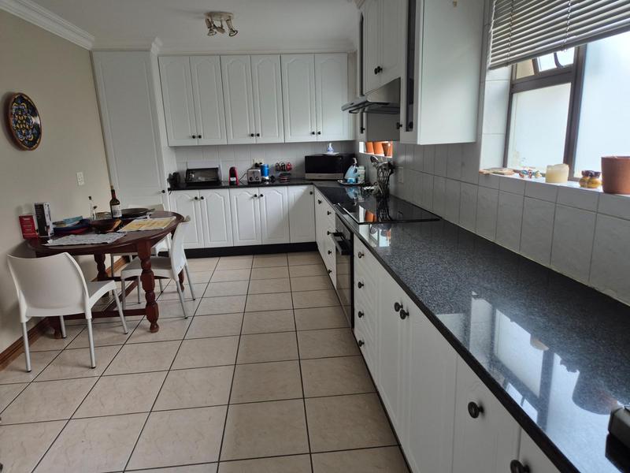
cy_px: 236
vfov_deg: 58.9
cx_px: 315
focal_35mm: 23
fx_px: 419
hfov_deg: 73.9
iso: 250
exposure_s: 1/100
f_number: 1.8
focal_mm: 5.4
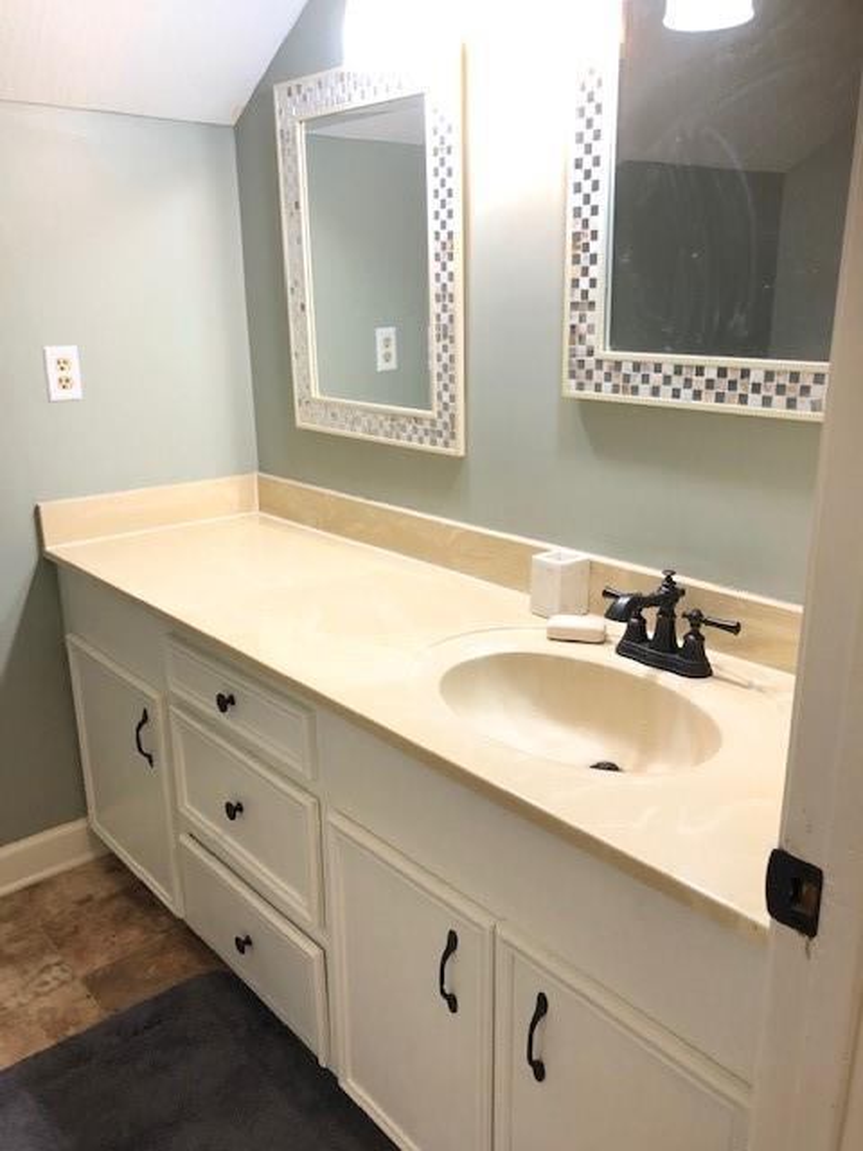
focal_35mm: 28
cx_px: 432
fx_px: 931
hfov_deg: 49.7
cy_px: 576
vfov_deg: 63.4
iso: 40
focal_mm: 3.99
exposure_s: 1/30
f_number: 1.8
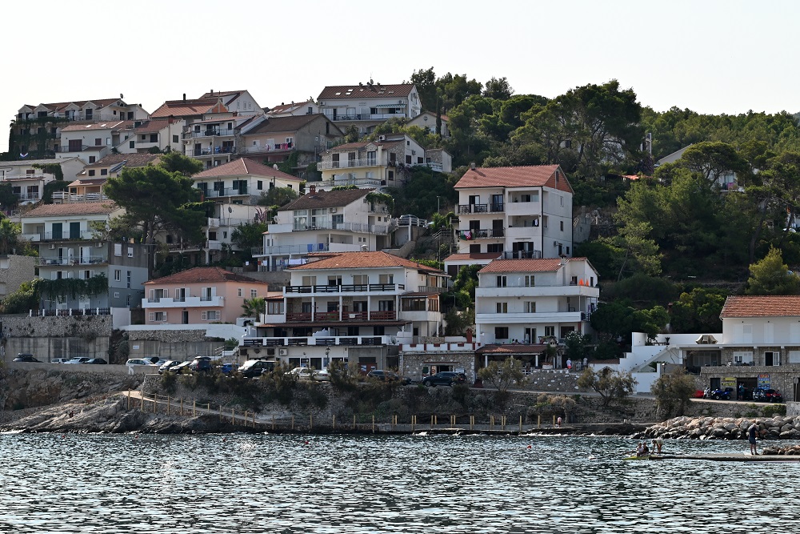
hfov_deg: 20.0
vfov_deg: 13.4
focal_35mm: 102
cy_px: 267
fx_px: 2267
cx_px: 400
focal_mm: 102
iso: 160
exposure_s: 1/125
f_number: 16
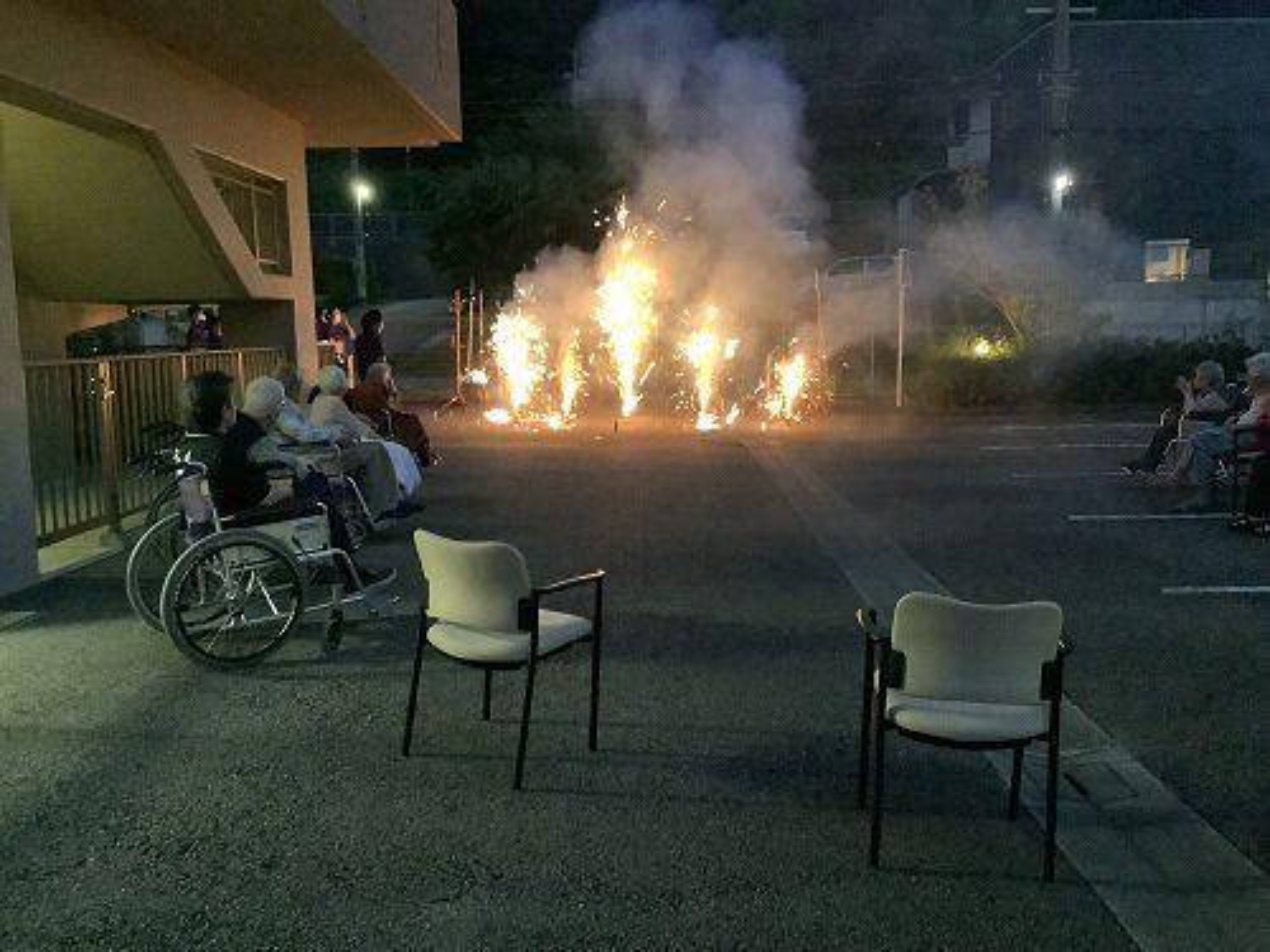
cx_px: 635
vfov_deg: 45.4
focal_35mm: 31
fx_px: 1137
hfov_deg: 58.4
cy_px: 476
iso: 800
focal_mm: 3.3
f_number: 2.4
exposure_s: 1/17
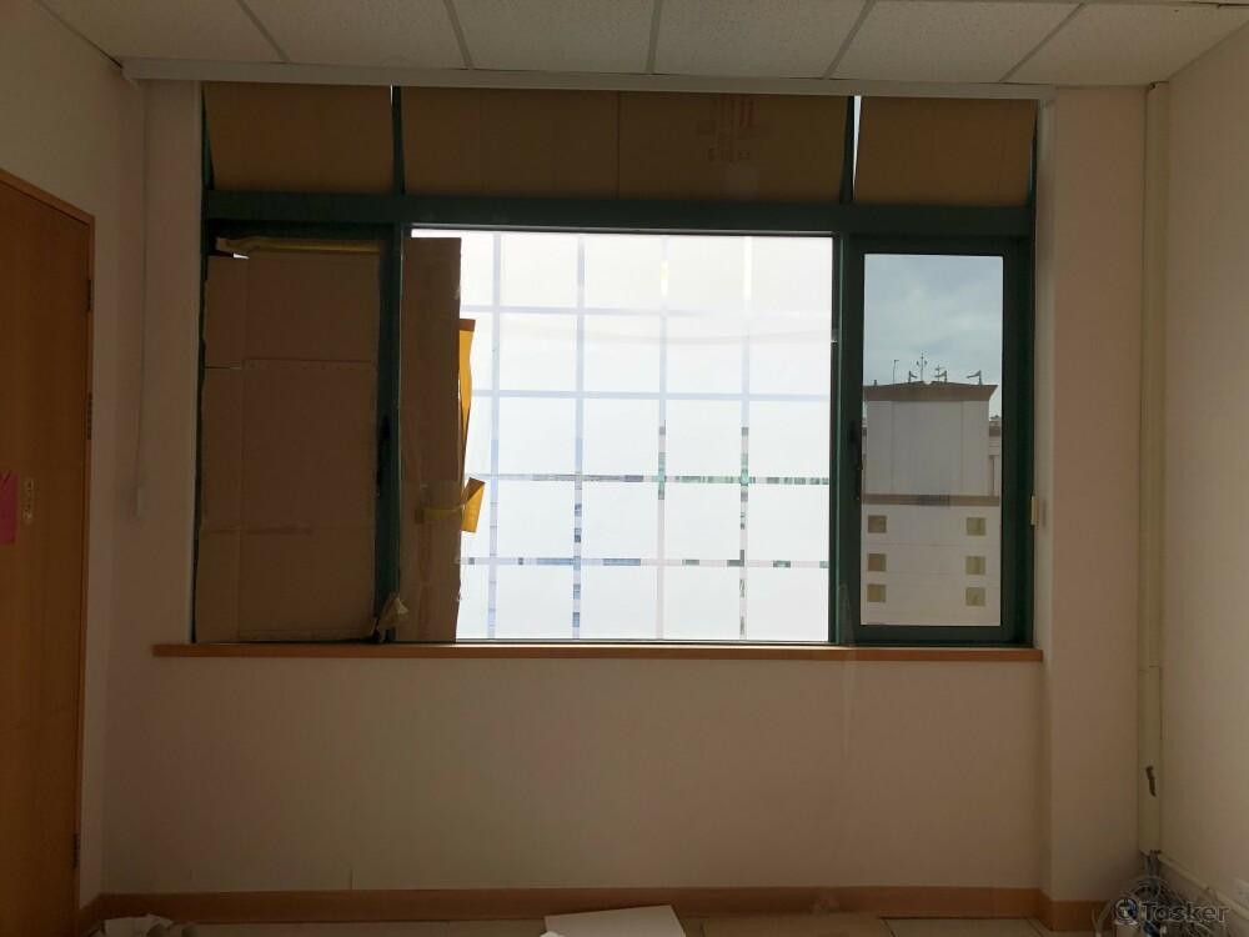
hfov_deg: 63.4
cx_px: 624
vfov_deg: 49.7
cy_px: 468
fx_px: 1010
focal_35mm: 28
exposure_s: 1/445
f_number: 1.8
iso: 20
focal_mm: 4
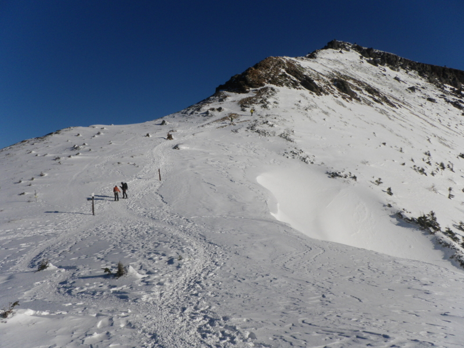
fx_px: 469
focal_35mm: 35
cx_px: 232
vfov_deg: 40.7
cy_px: 174
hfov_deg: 52.6
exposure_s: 1/800
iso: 64
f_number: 6.3
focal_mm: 6.2
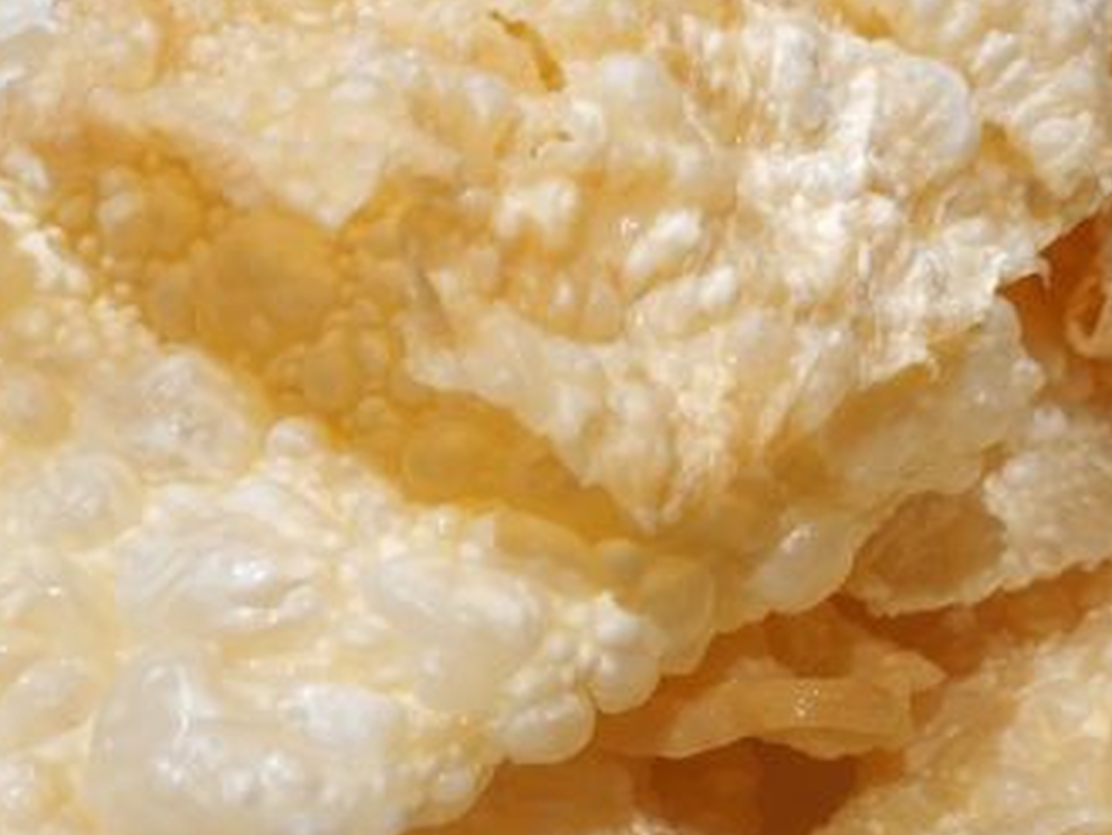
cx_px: 624
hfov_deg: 28.5
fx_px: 2185
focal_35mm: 68
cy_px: 622
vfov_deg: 21.5
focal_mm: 4.5
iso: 285
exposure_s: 1/25
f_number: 2
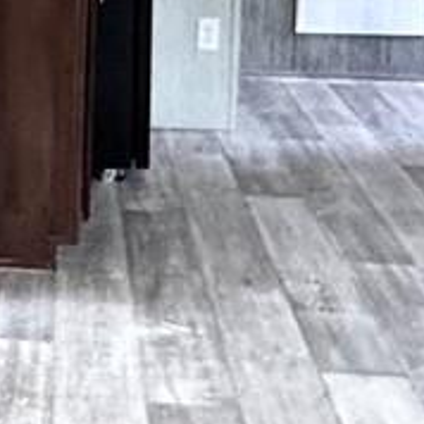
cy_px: -21
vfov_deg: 15.4
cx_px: -179
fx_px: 1538
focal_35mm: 111
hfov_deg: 14.8
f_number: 2.2
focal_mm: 2.22
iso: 320
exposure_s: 1/85
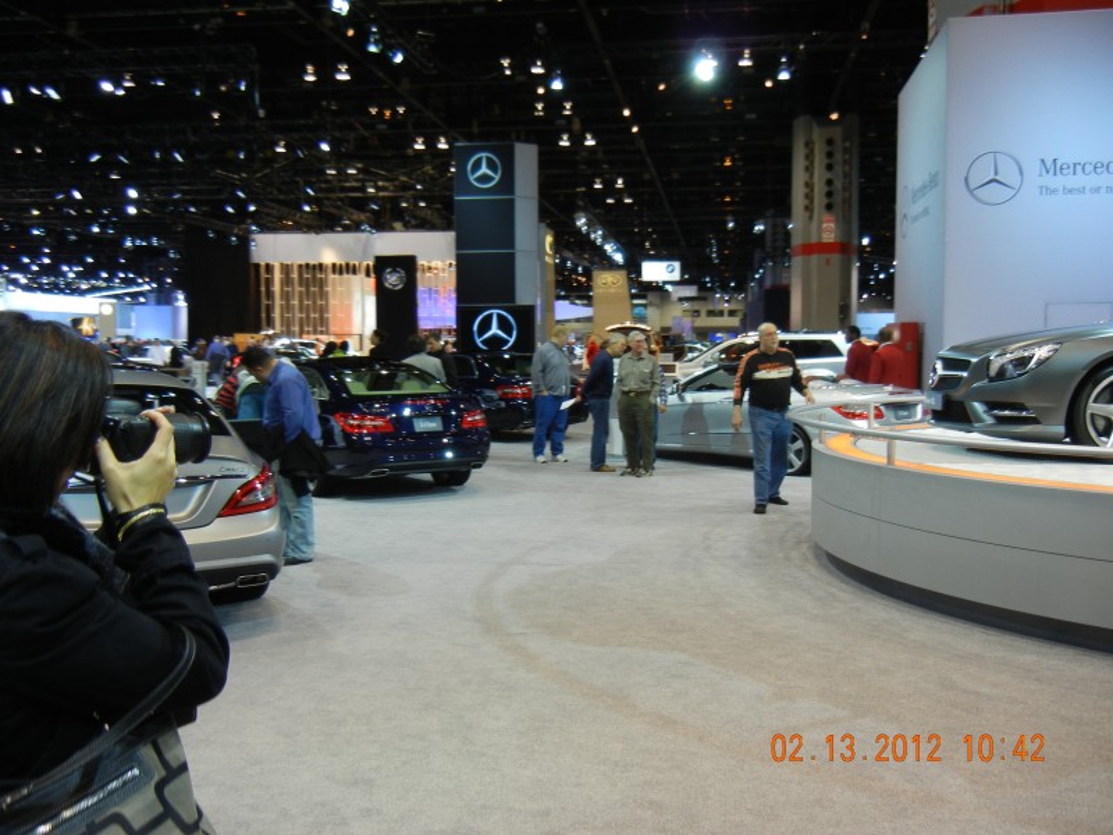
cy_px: 418
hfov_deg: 54.0
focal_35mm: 34
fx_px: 1093
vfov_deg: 41.8
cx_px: 556
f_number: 3.6
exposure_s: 1/60
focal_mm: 6.2
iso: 198
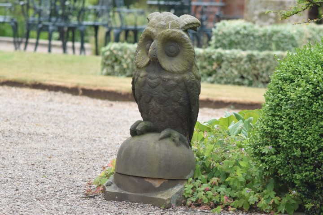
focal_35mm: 375
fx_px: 3364
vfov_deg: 3.7
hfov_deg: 5.5
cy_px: 108
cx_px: 162
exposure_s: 1/1000
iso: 800
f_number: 7.1
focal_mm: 250
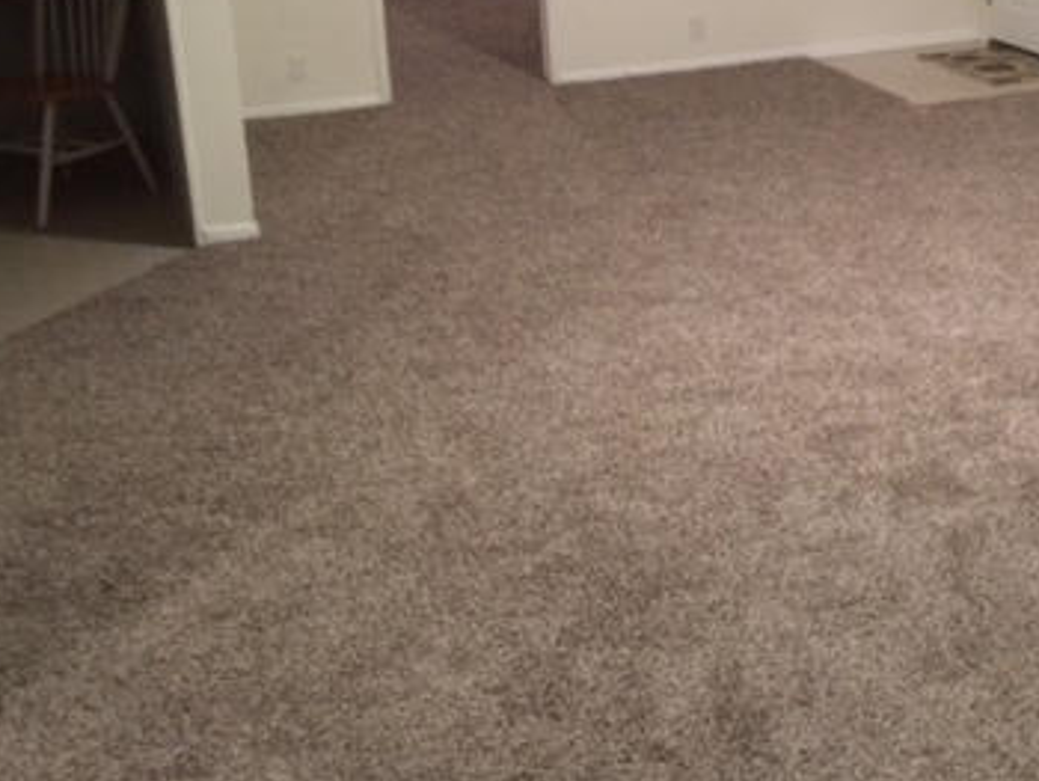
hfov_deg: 34.8
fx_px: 1592
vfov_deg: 27.1
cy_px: 172
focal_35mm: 53
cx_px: 855
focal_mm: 4.15
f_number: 2.2
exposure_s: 1/4
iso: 80
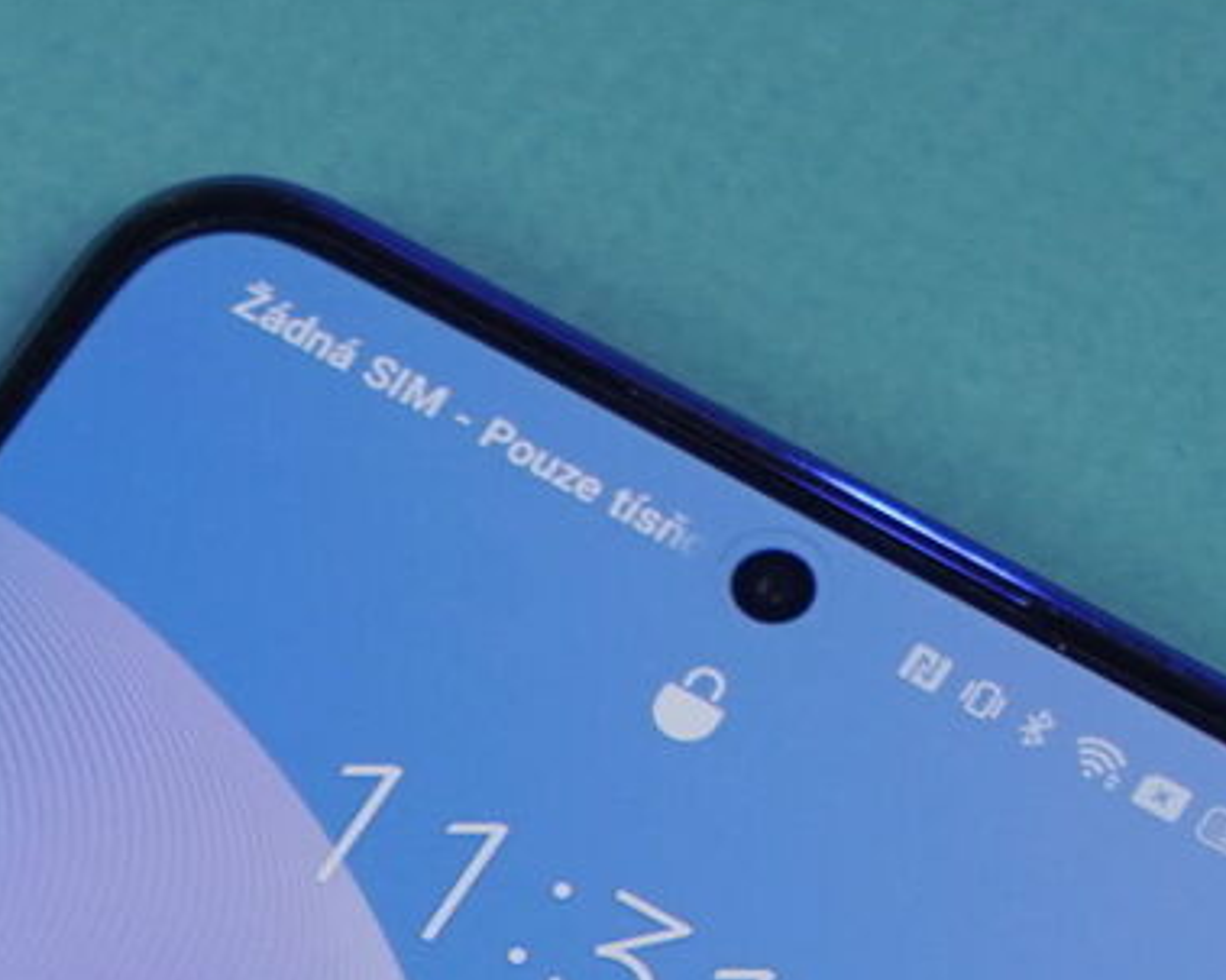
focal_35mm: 333
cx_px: -113
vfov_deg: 4.6
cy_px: 2025
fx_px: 12080
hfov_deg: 5.8
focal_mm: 70
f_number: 8
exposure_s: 1/160
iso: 800
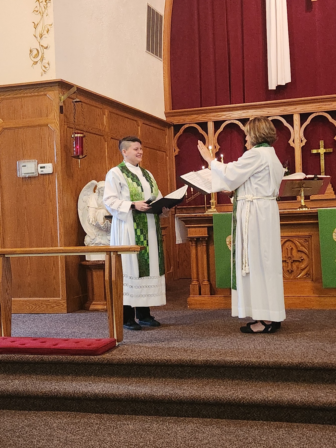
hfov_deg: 58.9
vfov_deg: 73.9
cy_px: 224
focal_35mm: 23
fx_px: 298
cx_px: 168
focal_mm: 5.4
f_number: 1.8
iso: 800
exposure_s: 1/120
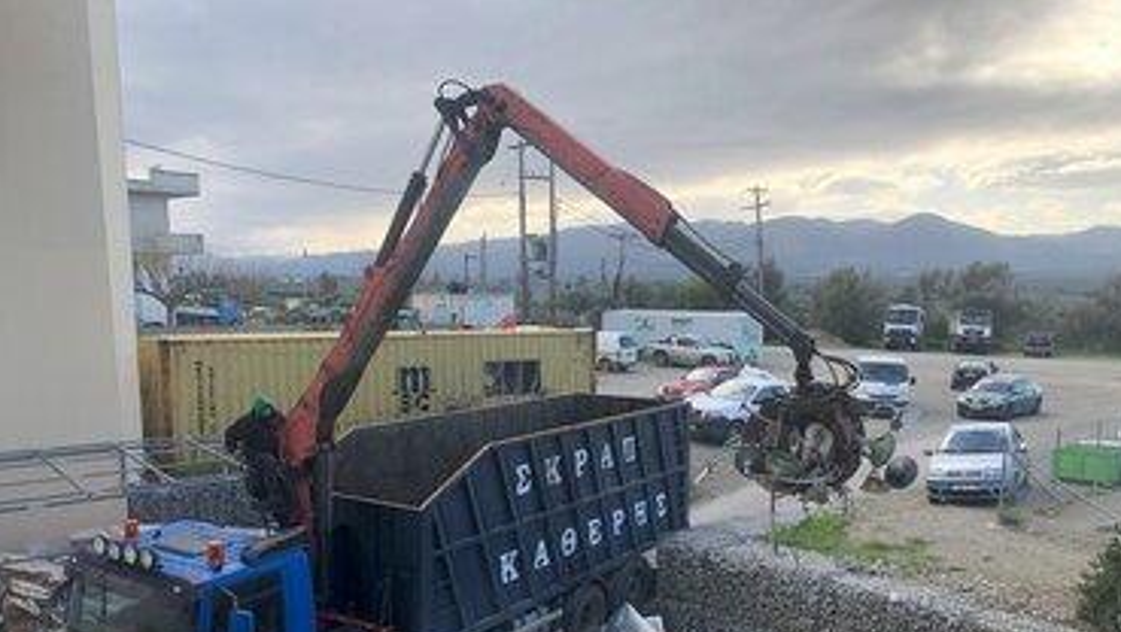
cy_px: 421
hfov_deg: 62.6
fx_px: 922
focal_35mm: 31
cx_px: 564
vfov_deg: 37.4
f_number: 1.8
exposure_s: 1/695
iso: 20
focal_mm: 3.99
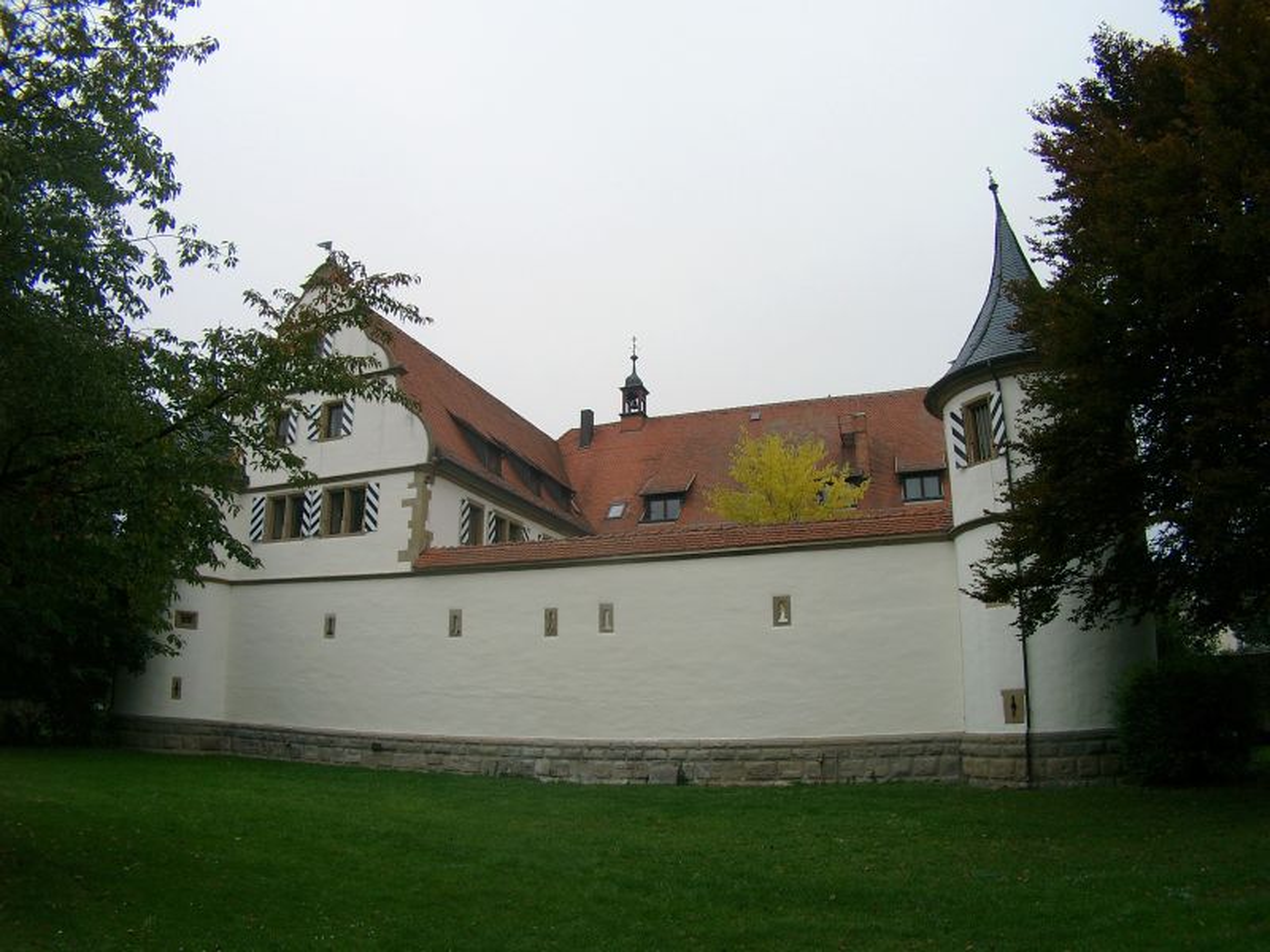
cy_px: 476
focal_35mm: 34
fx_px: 1247
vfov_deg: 41.8
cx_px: 635
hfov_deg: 54.0
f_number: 4
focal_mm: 7.13
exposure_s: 1/544
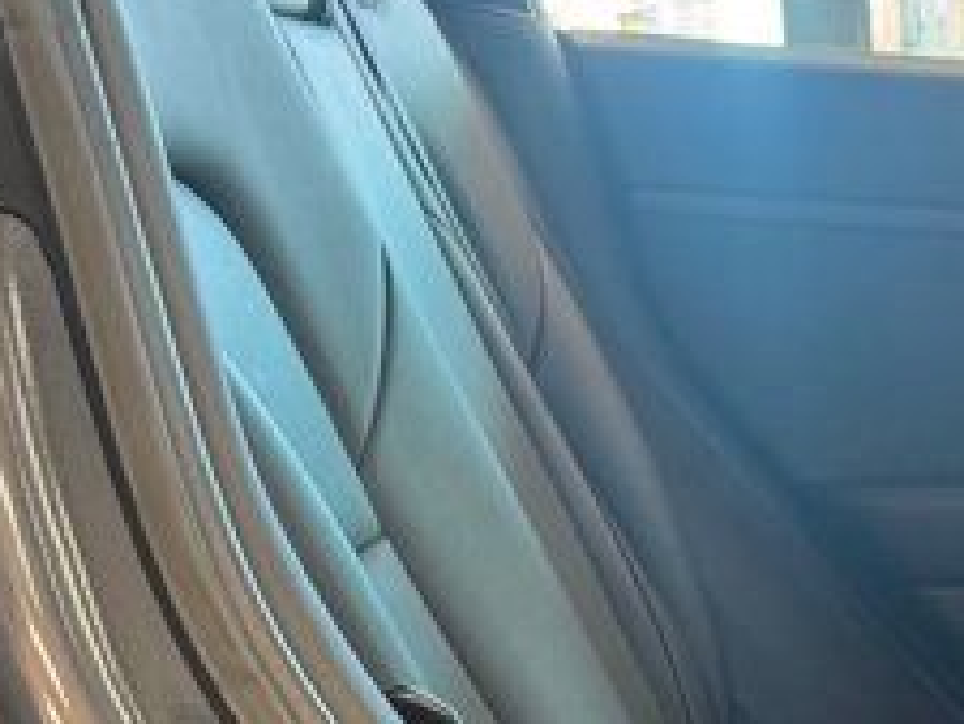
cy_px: 865
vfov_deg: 13.2
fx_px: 3037
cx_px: 1341
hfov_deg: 16.7
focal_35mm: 109
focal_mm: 6.76
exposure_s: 1/60
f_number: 1.78
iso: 160
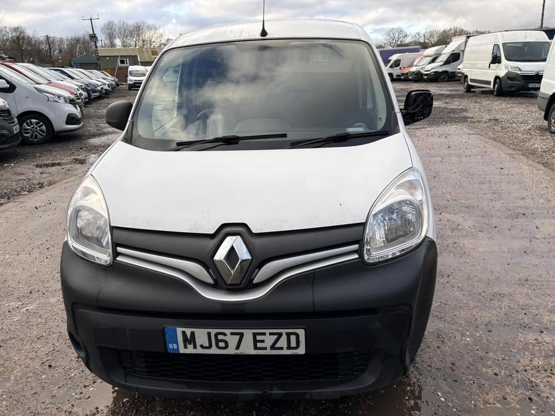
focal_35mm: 26
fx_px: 417
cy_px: 208
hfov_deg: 67.3
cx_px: 278
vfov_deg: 53.1
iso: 50
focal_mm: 5.96
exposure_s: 1/601
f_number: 1.6
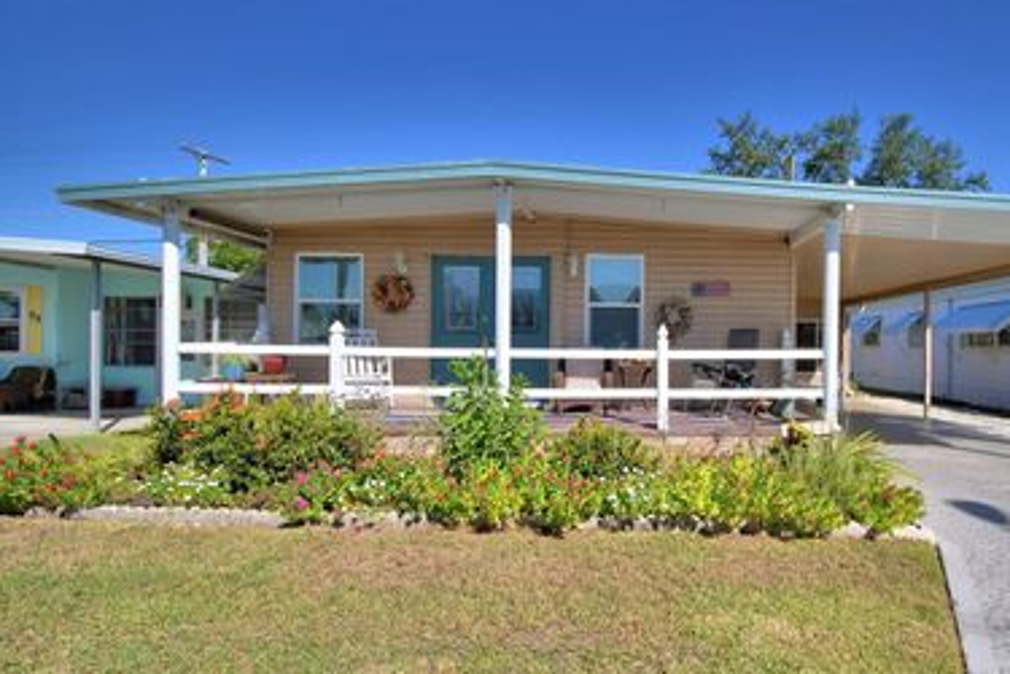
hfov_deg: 82.5
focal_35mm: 20
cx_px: 628
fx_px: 561
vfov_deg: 61.9
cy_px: 346
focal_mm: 10
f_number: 4.5
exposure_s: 1/1600
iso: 100
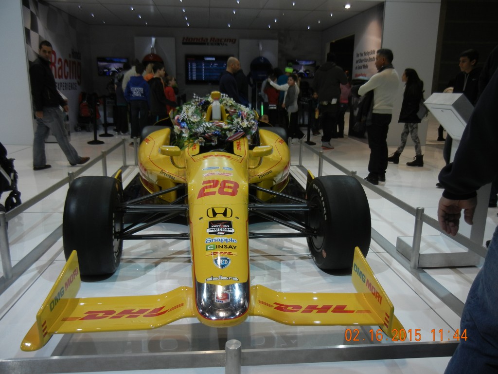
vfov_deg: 46.8
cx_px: 249
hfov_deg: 60.0
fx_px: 432
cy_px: 187
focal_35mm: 30
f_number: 3.5
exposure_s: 1/136
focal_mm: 5.4
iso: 160
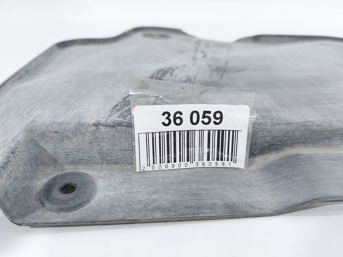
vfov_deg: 54.8
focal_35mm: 25
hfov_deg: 69.4
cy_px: 125
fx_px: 248
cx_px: 175
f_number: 1.8
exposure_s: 1/50
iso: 80
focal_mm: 5.23
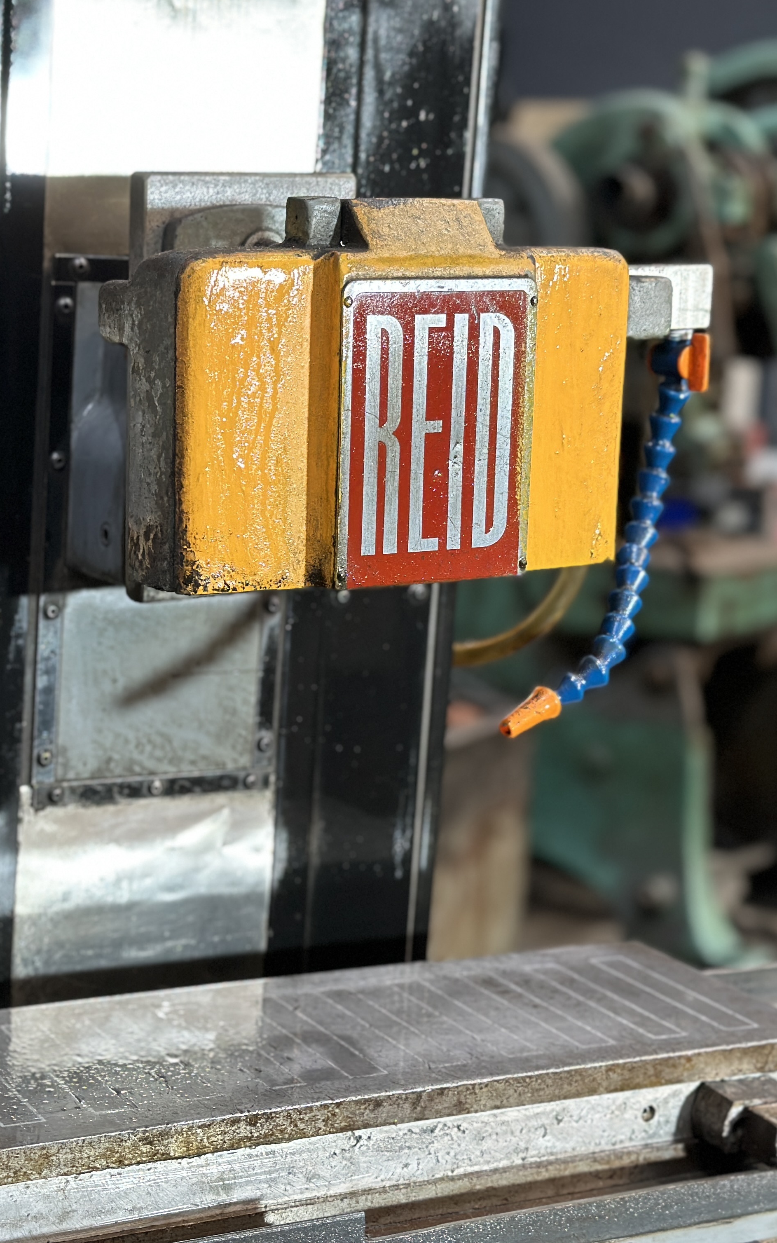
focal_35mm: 68
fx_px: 2304
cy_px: 621
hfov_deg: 19.0
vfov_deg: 30.2
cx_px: 210
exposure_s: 1/50
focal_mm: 6.86
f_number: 1.78
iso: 160
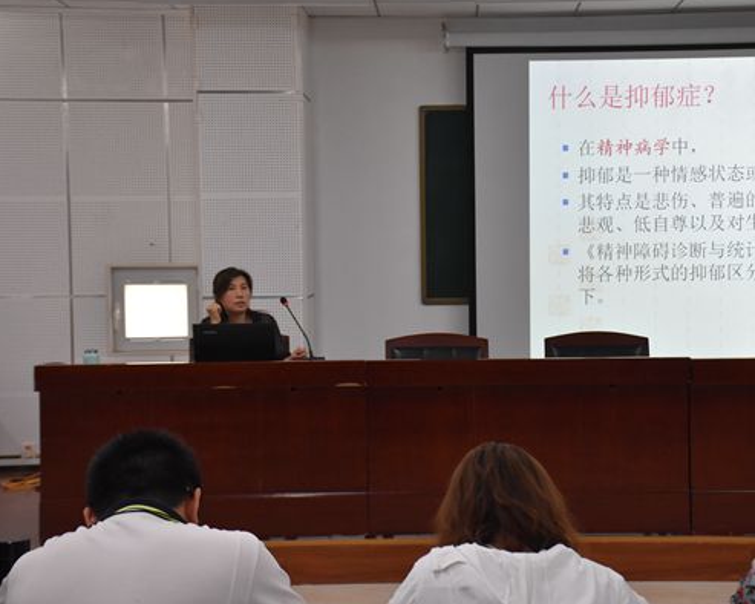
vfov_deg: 21.2
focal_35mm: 72
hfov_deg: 26.4
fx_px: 1608
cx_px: 456
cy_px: 299
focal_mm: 42
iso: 2500
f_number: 6.7
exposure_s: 1/180
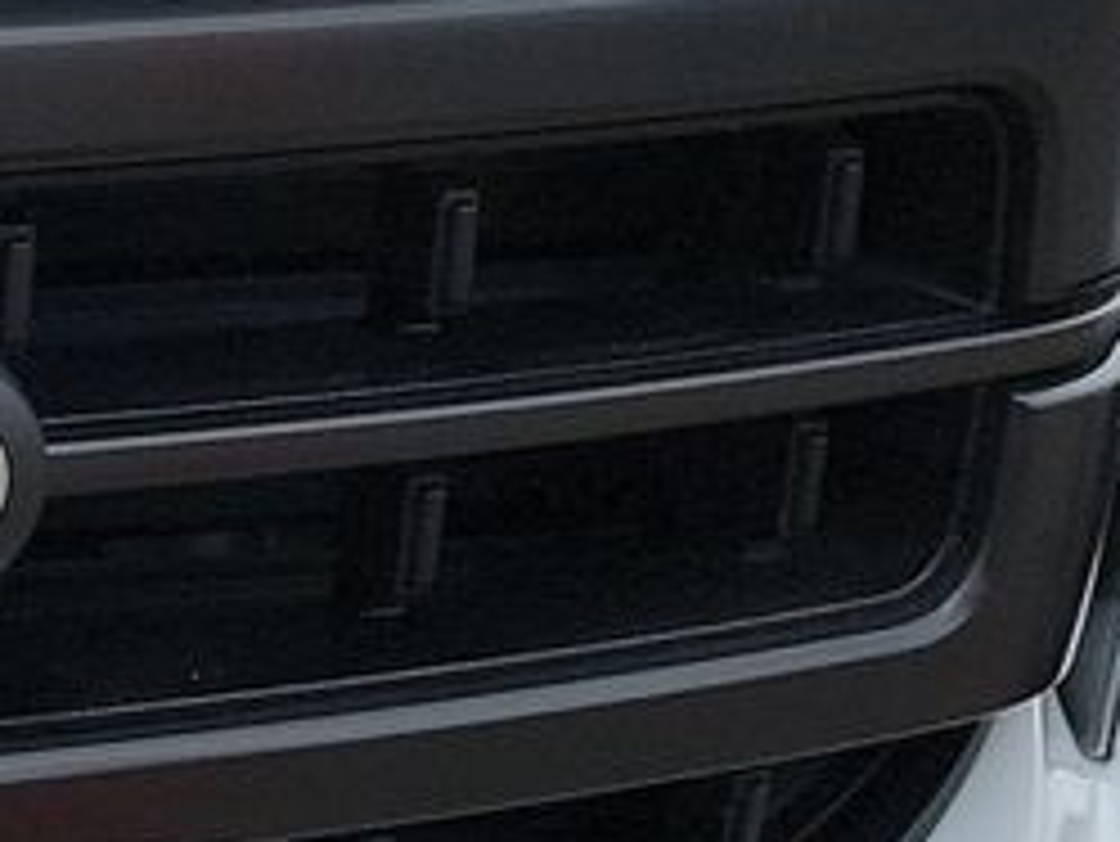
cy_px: 140
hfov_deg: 11.1
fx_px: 4985
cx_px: -1439
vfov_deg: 9.6
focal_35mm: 154
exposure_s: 1/506
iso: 50
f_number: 1.8
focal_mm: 6.7
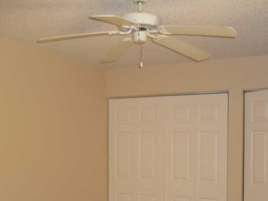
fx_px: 395
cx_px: 174
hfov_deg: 37.2
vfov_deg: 28.1
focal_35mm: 51
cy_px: 154
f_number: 2.8
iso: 125
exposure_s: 1/30
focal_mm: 5.5
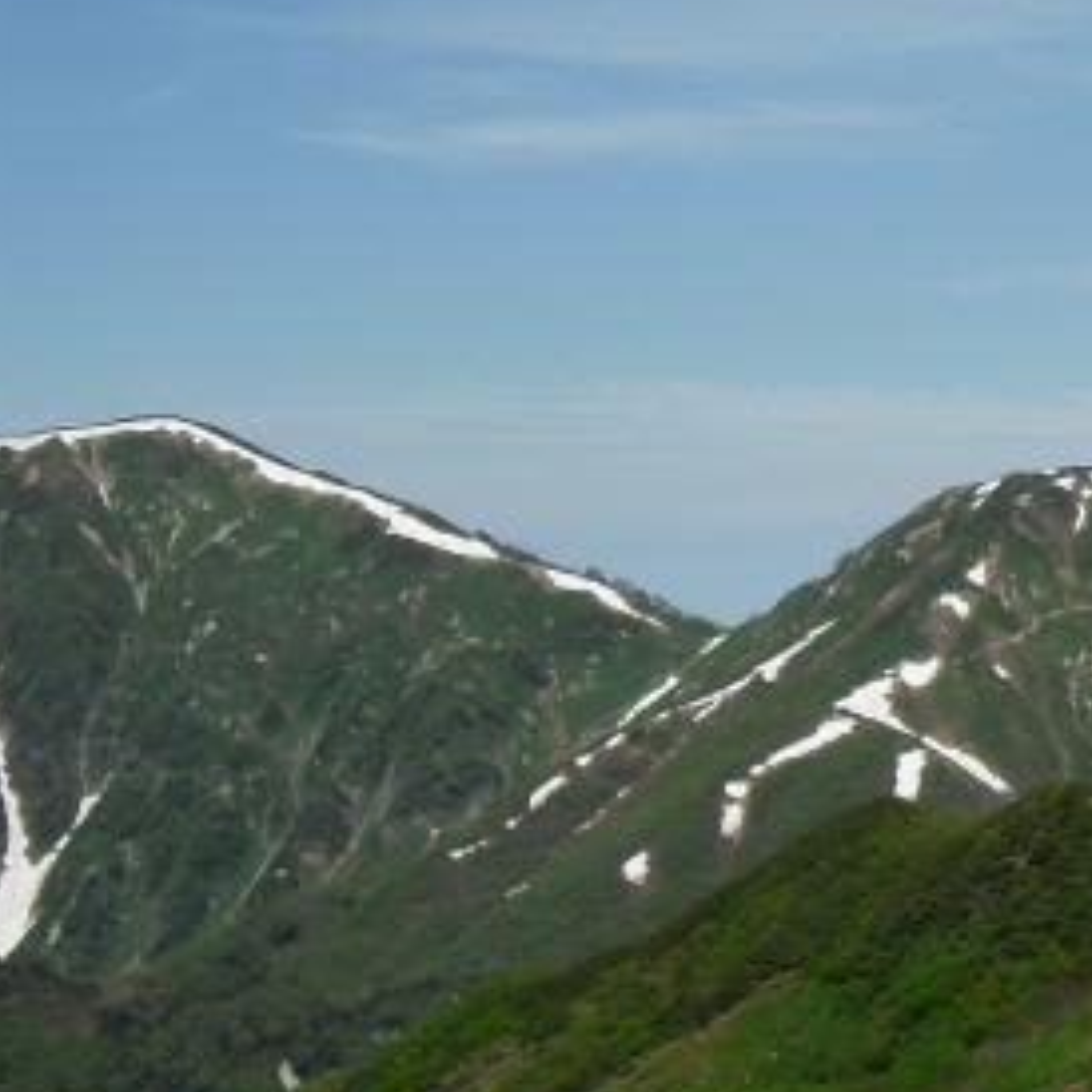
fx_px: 4783
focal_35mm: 134
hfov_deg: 12.5
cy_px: 239
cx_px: 1574
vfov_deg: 13.0
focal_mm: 9.3
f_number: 5
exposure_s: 1/789
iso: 80
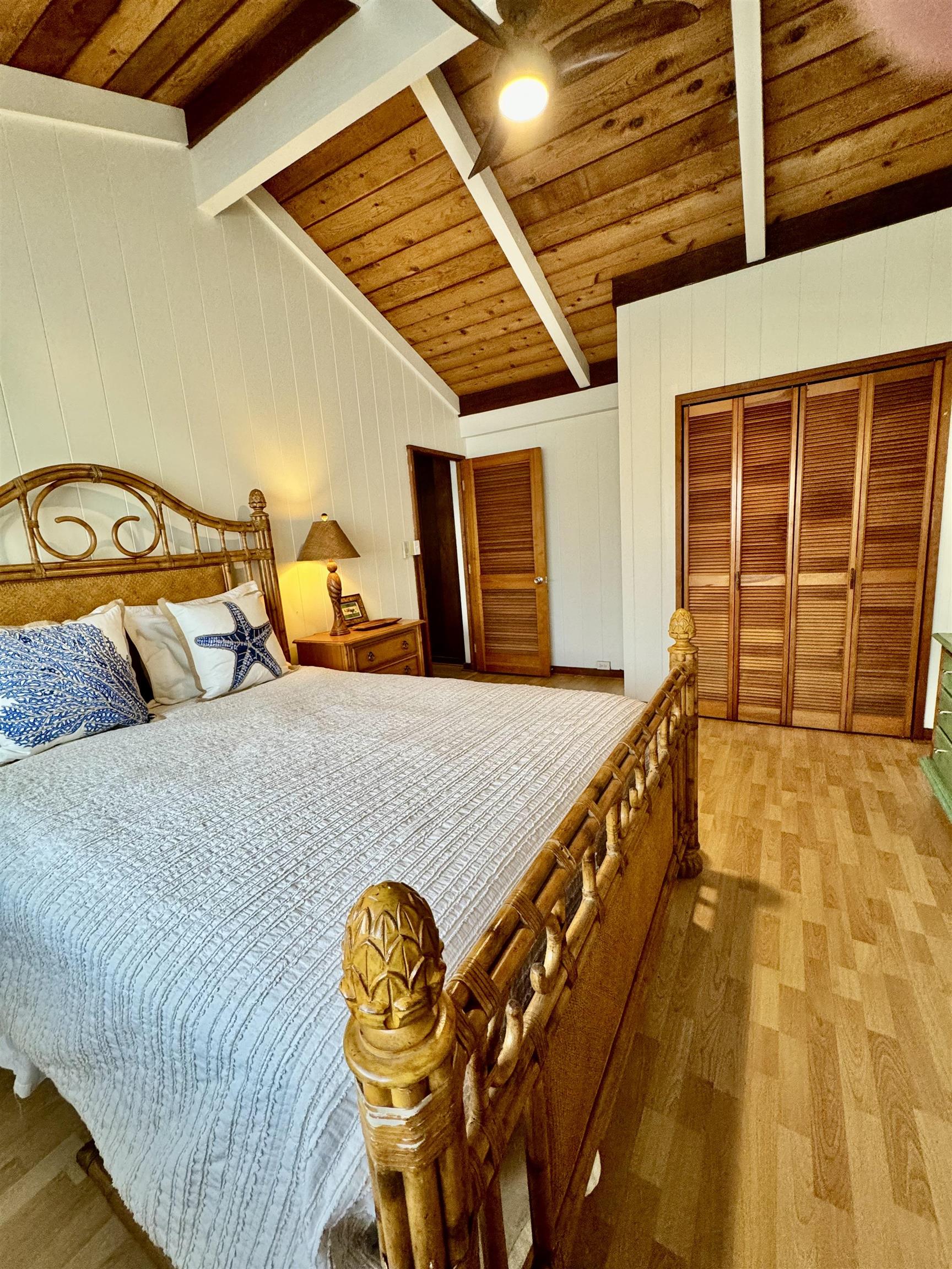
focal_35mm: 14
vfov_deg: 102.1
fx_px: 513
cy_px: 634
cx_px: 476
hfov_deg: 85.7
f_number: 2.2
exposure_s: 1/120
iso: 250
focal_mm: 2.22
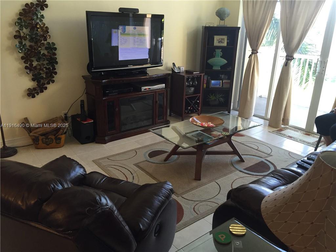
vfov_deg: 48.2
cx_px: 168
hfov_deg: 61.7
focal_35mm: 29
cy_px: 126
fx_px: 281
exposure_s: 1/30
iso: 50
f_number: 2.2
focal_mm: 4.15
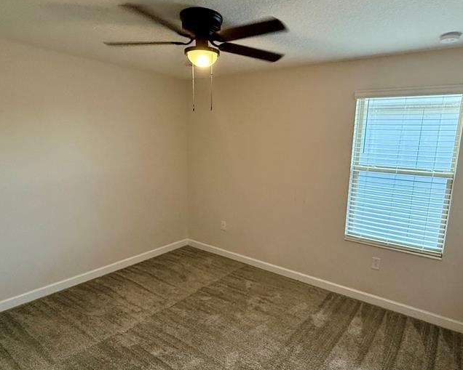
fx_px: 302
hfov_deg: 74.8
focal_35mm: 22
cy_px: 195
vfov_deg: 63.1
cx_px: 256
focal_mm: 2.22
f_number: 2.2
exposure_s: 1/120
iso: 400
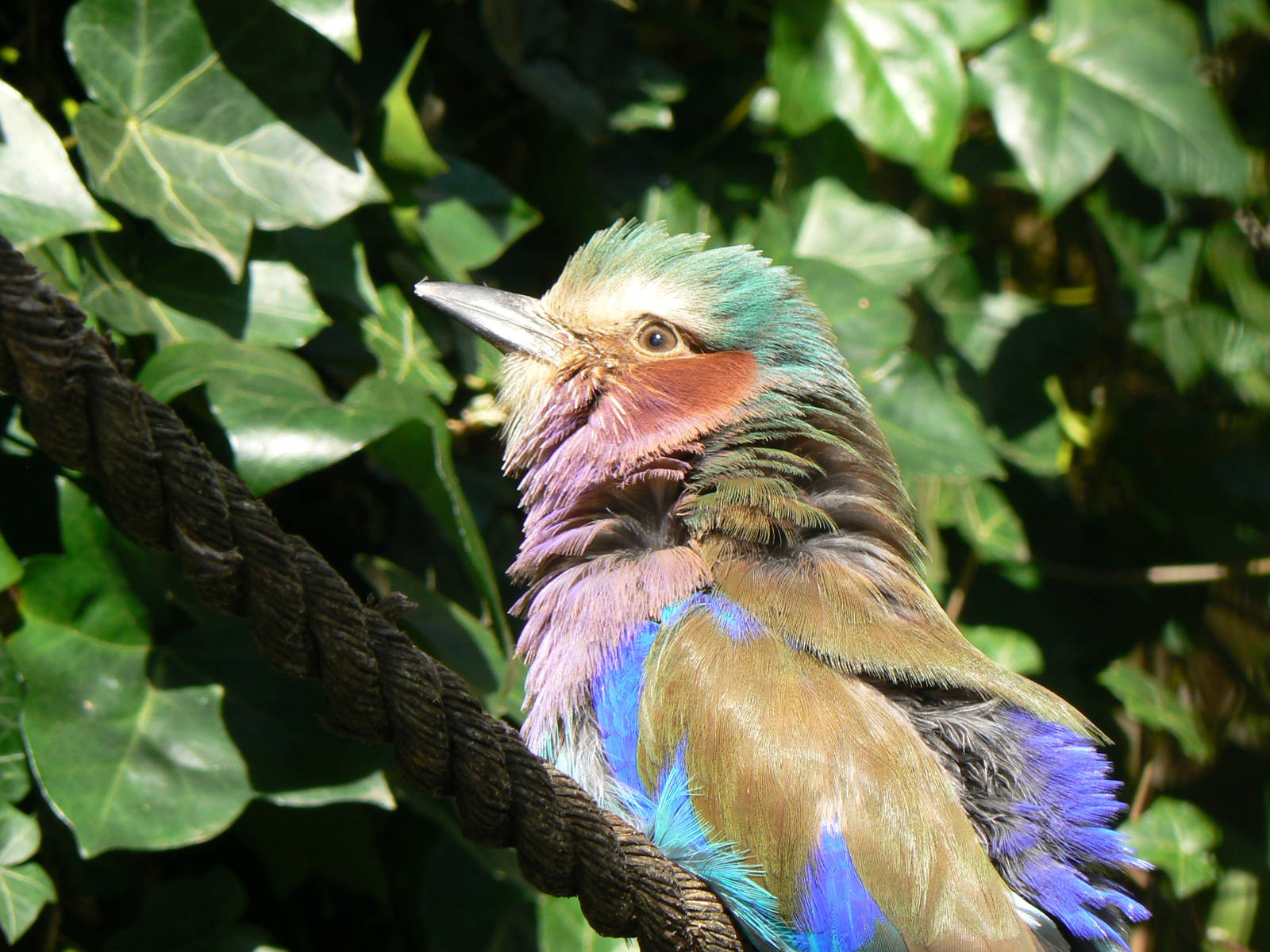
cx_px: 635
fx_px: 8695
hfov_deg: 8.4
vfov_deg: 6.3
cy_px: 476
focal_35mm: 237
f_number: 5
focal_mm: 39.5
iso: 80
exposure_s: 1/100
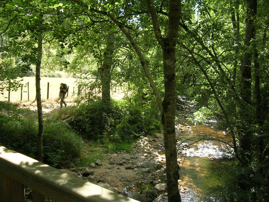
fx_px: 272
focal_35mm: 35
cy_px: 101
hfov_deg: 52.6
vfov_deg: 40.7
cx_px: 134
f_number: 2.8
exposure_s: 1/125
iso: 50
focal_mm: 5.4
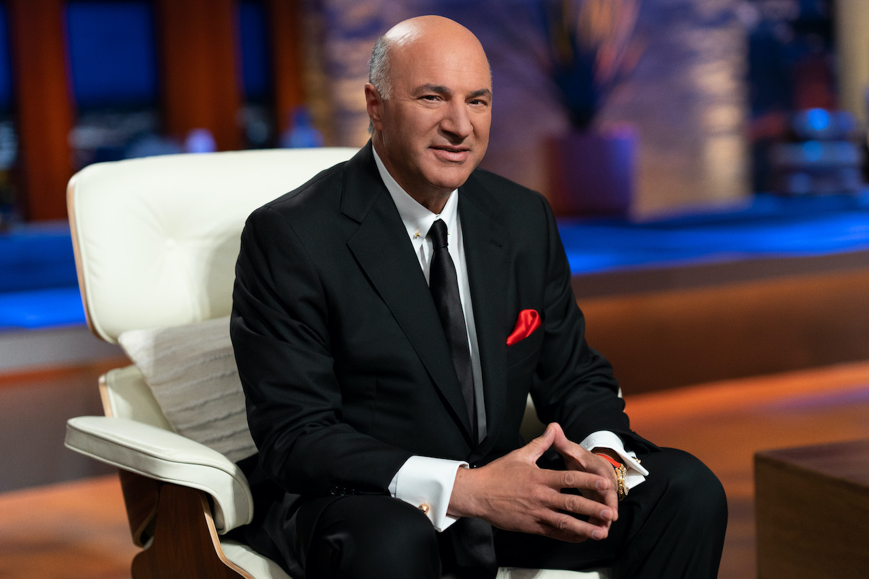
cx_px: 434
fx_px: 2051
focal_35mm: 85
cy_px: 290
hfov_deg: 23.9
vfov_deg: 16.1
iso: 1600
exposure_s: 1/200
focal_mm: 85
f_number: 2
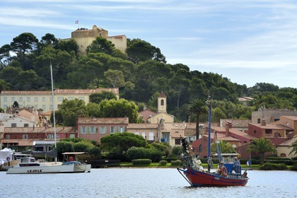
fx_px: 1114
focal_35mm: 135
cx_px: 148
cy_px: 99
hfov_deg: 15.2
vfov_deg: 10.2
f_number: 13
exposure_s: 1/320
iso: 200
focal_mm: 135
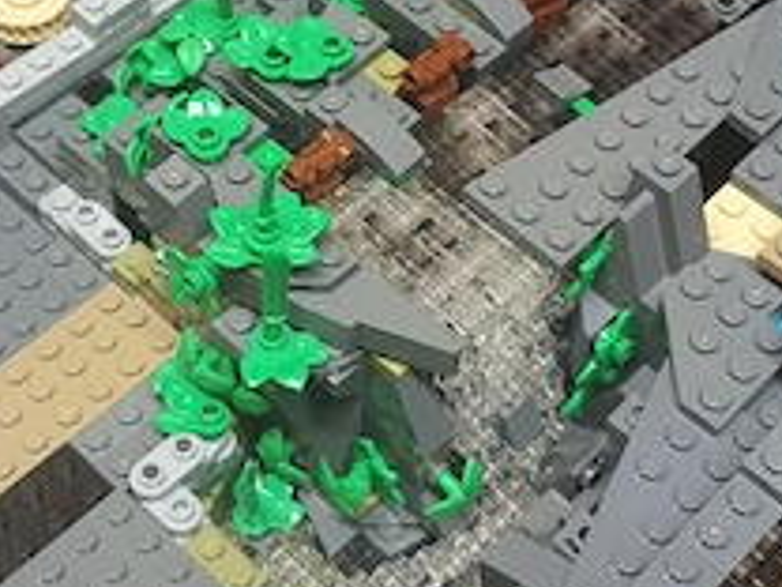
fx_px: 1694
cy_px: 286
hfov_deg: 26.0
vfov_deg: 19.6
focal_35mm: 75
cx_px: 399
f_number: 1.5
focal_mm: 4.32
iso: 320
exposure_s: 1/50
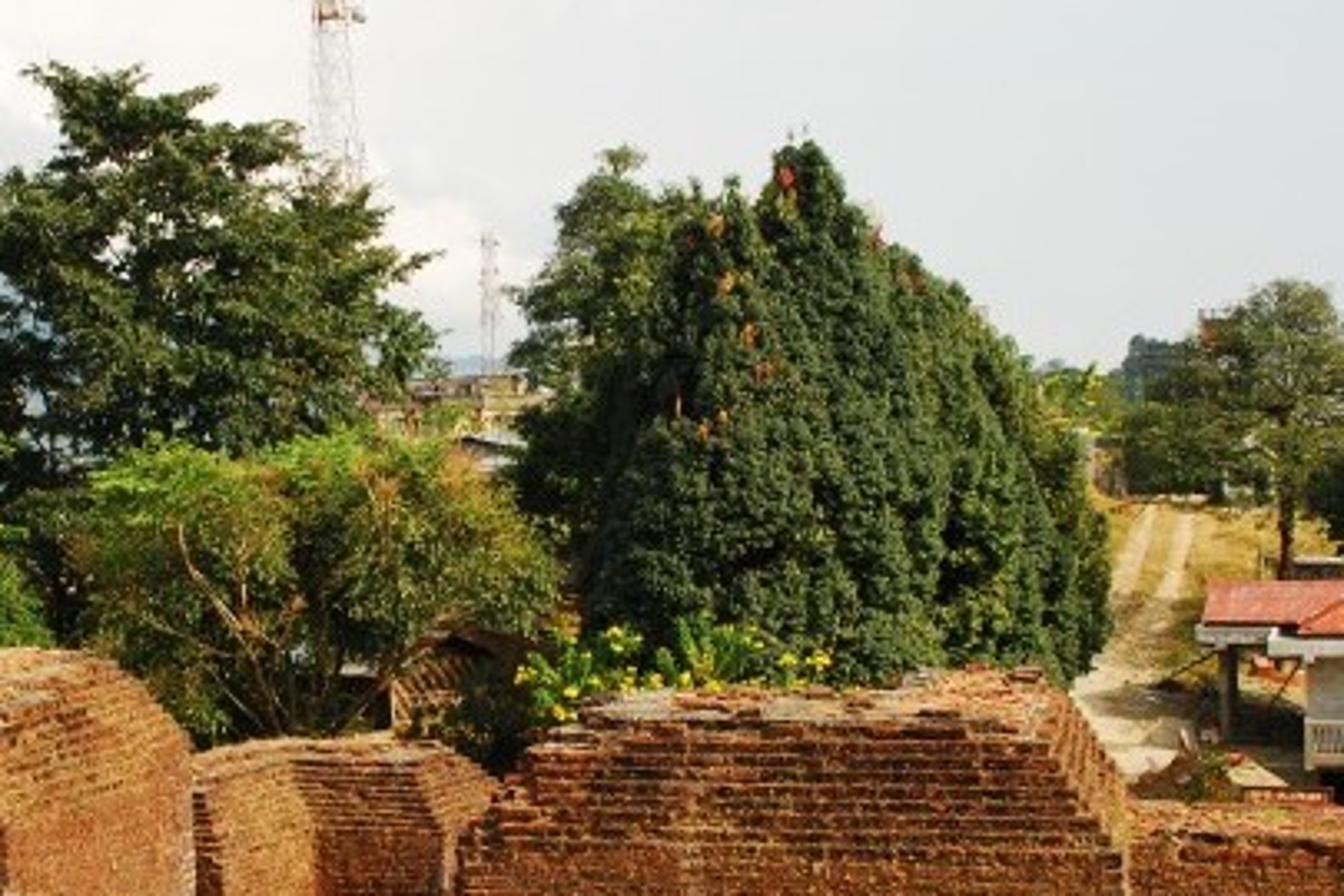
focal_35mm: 64
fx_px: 2389
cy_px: 617
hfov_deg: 31.3
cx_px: 501
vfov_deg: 21.1
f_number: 9
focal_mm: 24
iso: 200
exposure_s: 1/320
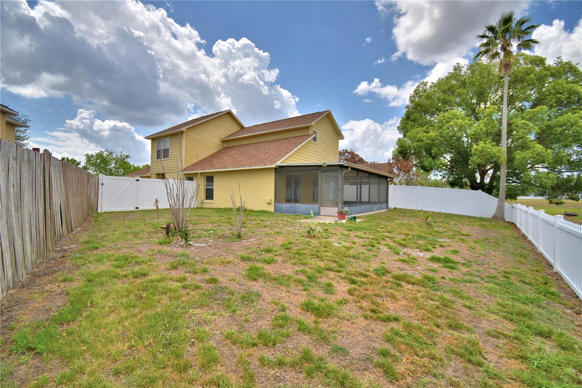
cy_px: 194
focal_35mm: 15
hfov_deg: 100.4
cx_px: 291
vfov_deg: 77.3
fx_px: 242
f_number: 4.5
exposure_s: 1/1250
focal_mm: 10
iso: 100
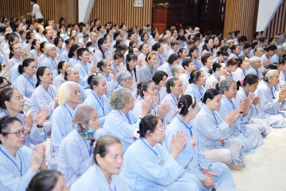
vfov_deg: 21.9
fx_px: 492
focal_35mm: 62
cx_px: 143
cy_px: 96
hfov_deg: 32.4
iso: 2000
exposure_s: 1/160
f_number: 2.5
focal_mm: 62
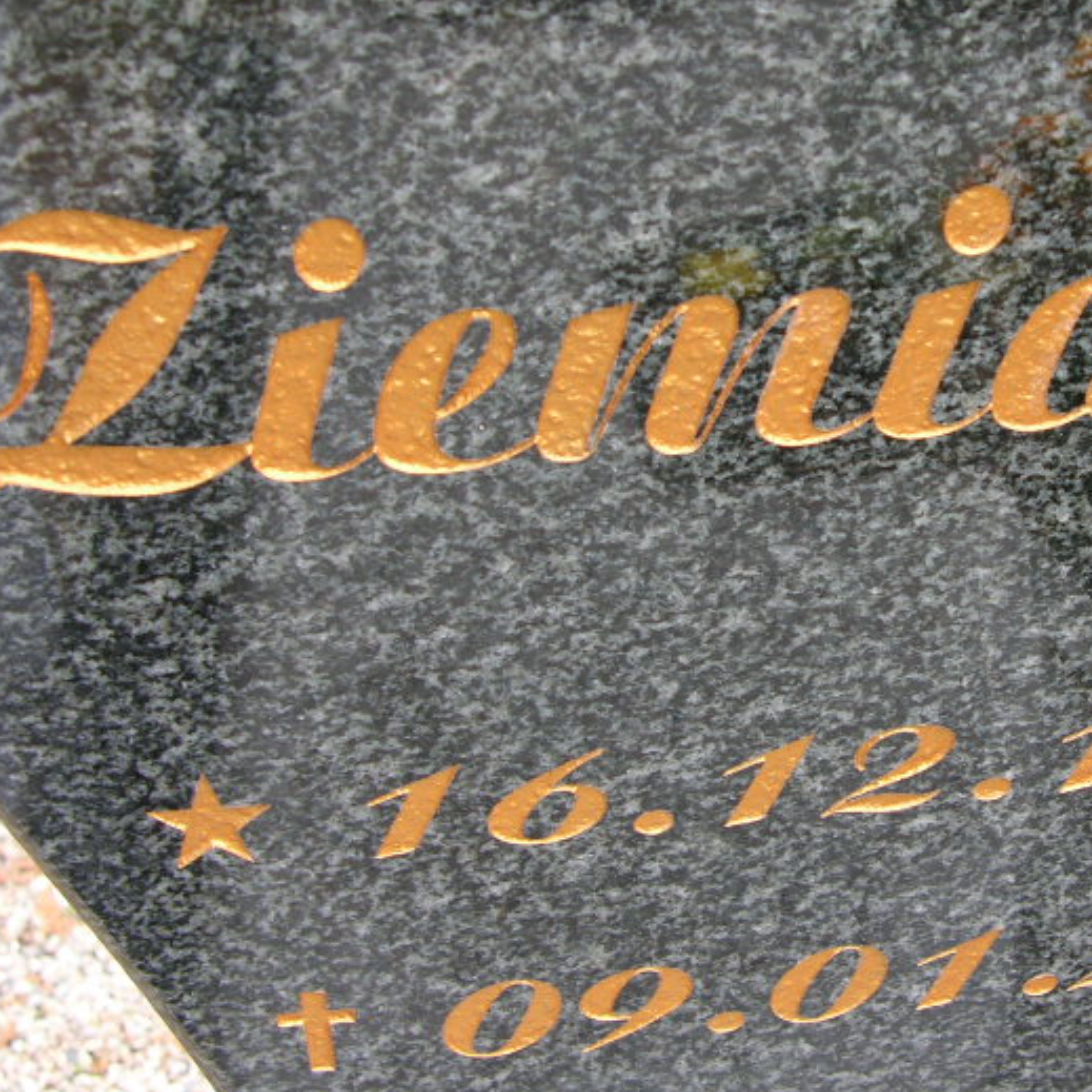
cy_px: 400
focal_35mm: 61
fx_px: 2177
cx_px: 850
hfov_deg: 27.7
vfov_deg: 28.0
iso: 50
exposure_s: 1/59.3
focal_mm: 8.9
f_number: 3.2
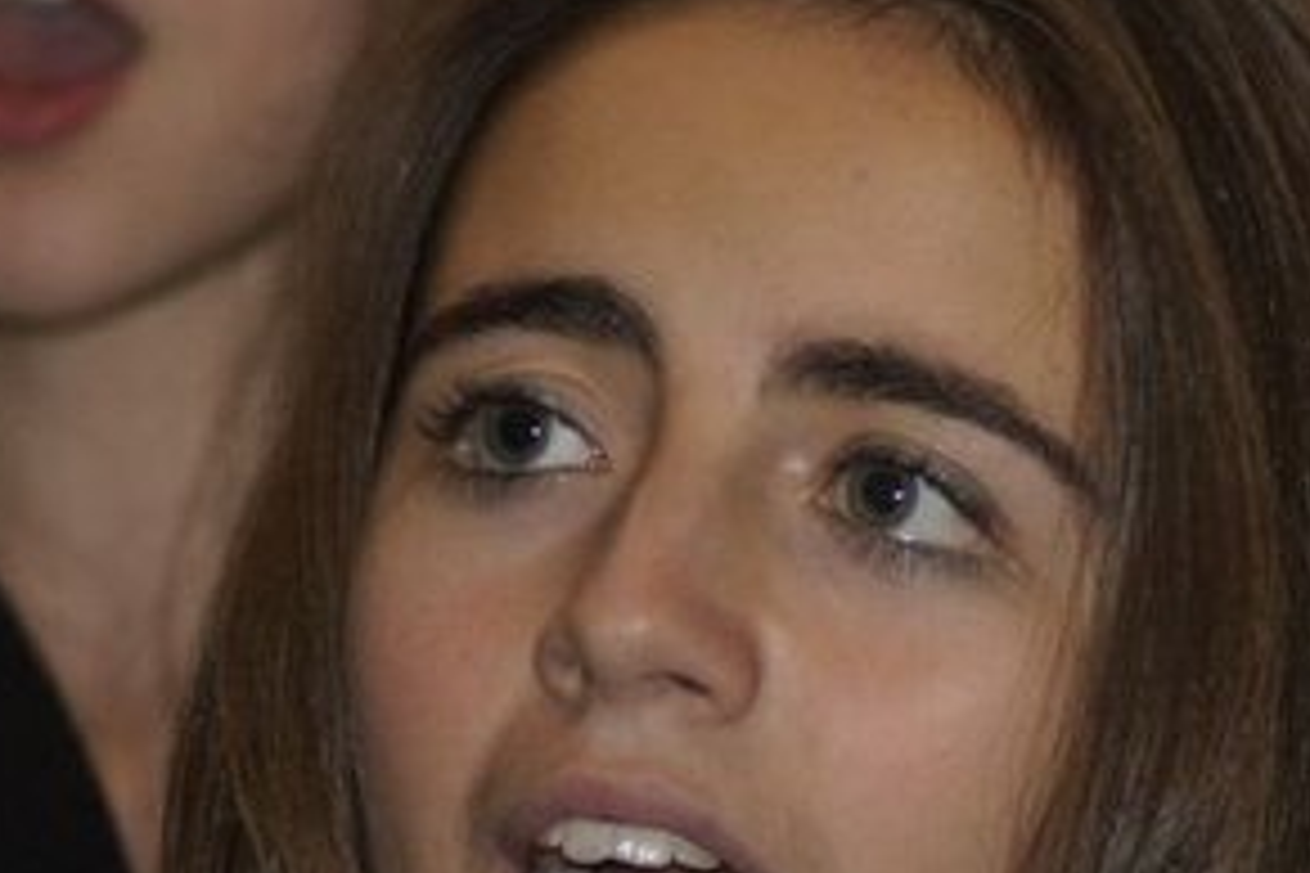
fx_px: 36532
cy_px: 806
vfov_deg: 1.4
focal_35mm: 1004
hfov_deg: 2.1
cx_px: 999
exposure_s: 1/160
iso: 1600
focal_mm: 300
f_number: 5.6
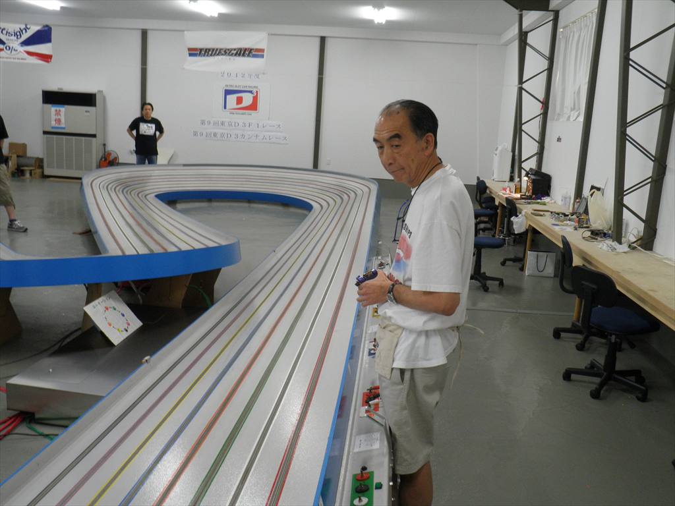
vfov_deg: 41.8
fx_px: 663
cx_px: 338
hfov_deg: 54.0
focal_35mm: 34
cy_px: 253
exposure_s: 1/25
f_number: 3.5
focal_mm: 6.1
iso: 200
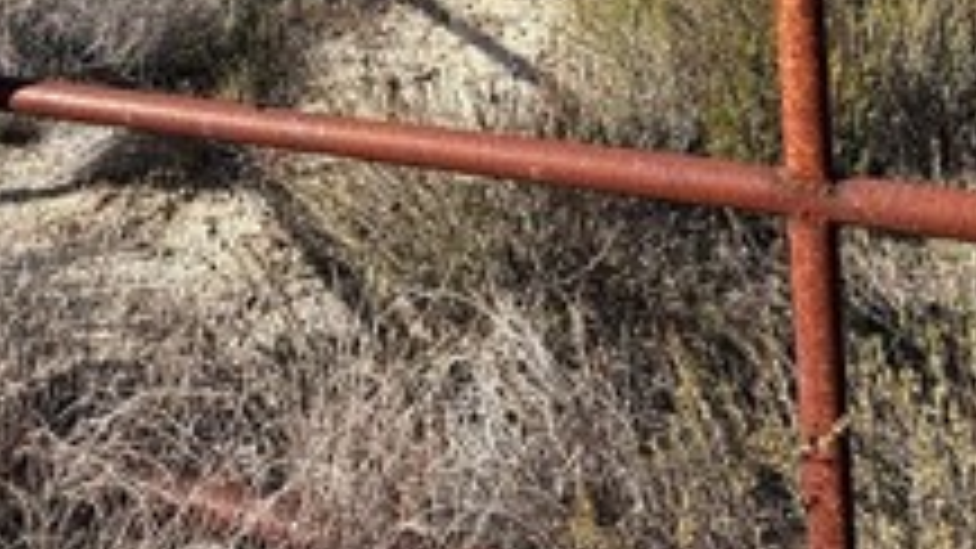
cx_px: 306
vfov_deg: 21.0
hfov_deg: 44.6
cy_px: -342
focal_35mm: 45
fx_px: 1164
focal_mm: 2.22
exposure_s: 1/955
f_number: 2.2
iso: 50
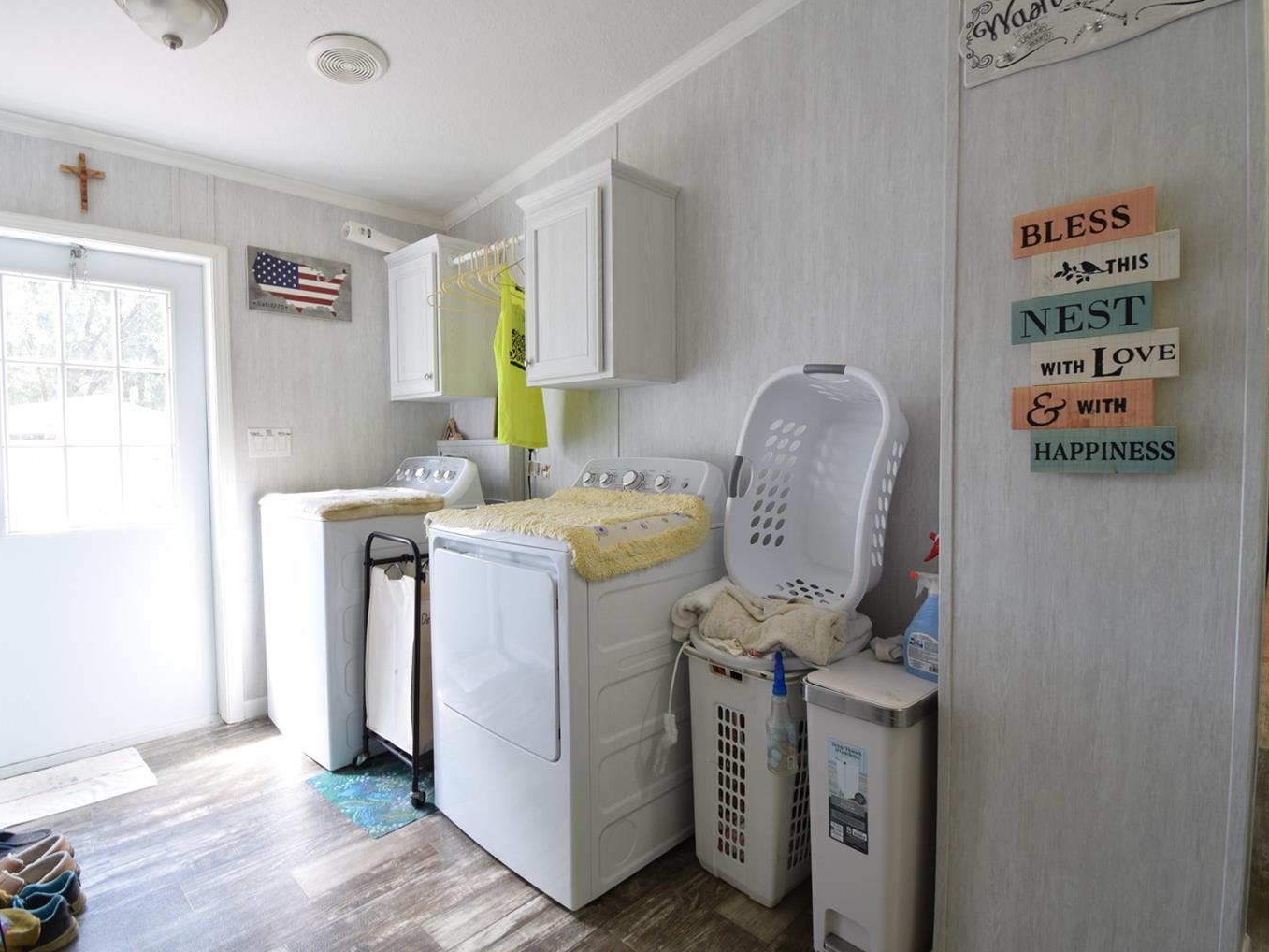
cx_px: 615
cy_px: 468
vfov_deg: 74.7
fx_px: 623
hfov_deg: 91.0
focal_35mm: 17
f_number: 11
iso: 100
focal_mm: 10
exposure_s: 1
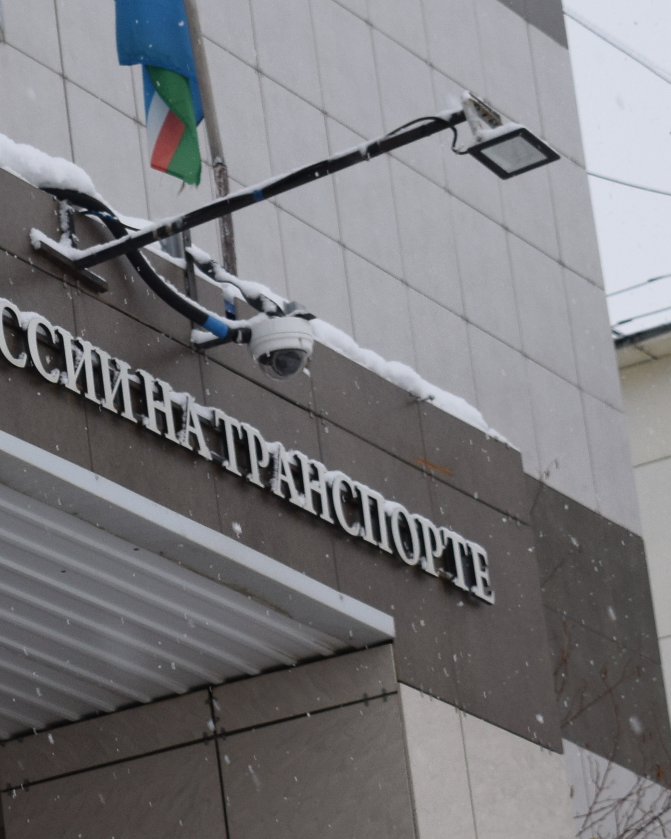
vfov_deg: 8.0
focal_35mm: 241
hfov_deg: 6.3
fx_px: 5981
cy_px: 426
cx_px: -370
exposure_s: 1/250
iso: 400
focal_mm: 48
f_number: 8
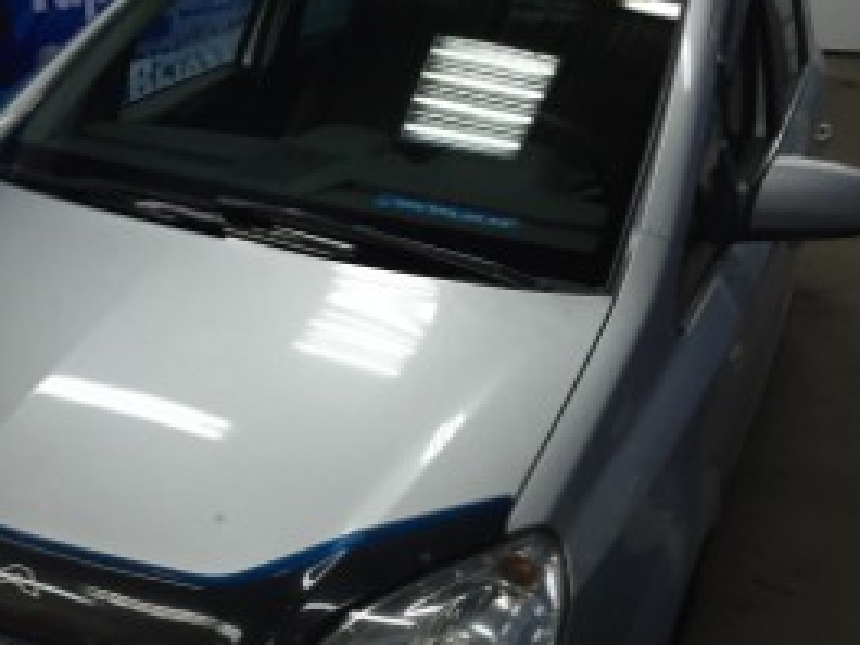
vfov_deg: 32.8
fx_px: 1093
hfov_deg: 42.3
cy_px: 261
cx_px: 274
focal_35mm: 44
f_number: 2.2
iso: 64
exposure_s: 1/33
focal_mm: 4.15
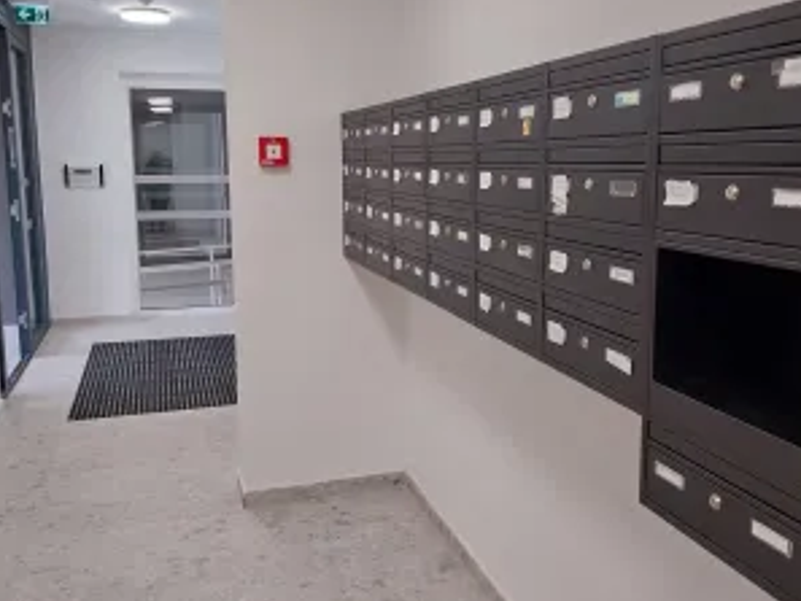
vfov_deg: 40.7
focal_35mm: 35
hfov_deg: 52.5
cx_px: 448
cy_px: 270
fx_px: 810
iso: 64
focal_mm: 4
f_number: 1.8
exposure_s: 1/50
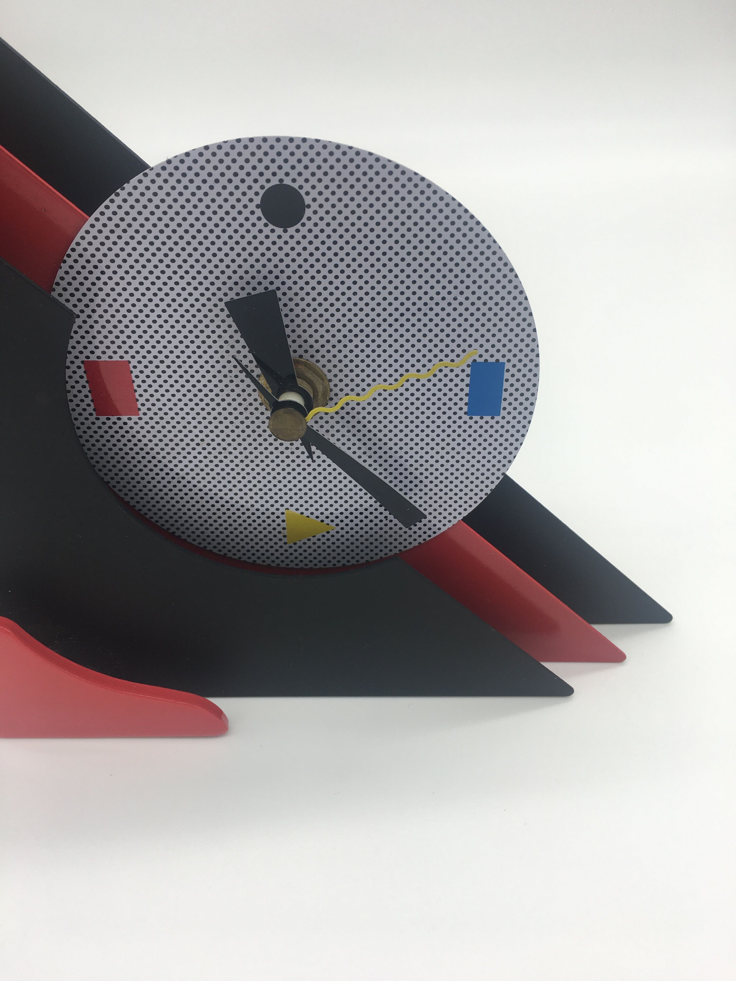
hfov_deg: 48.2
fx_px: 822
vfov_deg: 61.7
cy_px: 490
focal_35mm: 29
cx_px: 368
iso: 25
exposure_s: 1/128
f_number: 2.2
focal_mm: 4.15
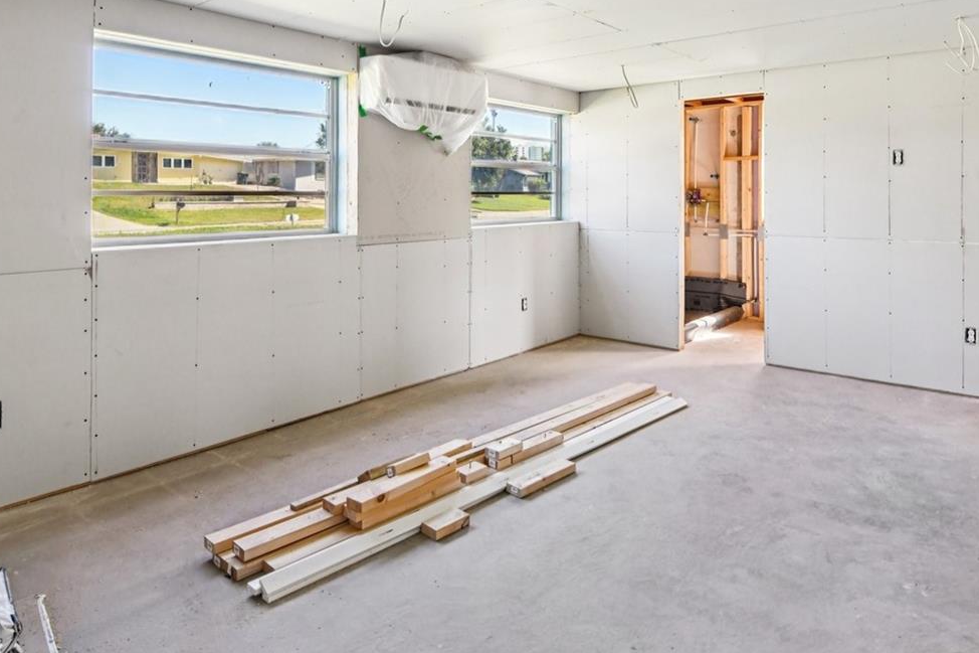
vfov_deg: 53.8
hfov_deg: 75.6
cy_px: 208
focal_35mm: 23
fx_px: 625
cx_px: 565
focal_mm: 14
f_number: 8
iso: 400
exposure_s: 1/25
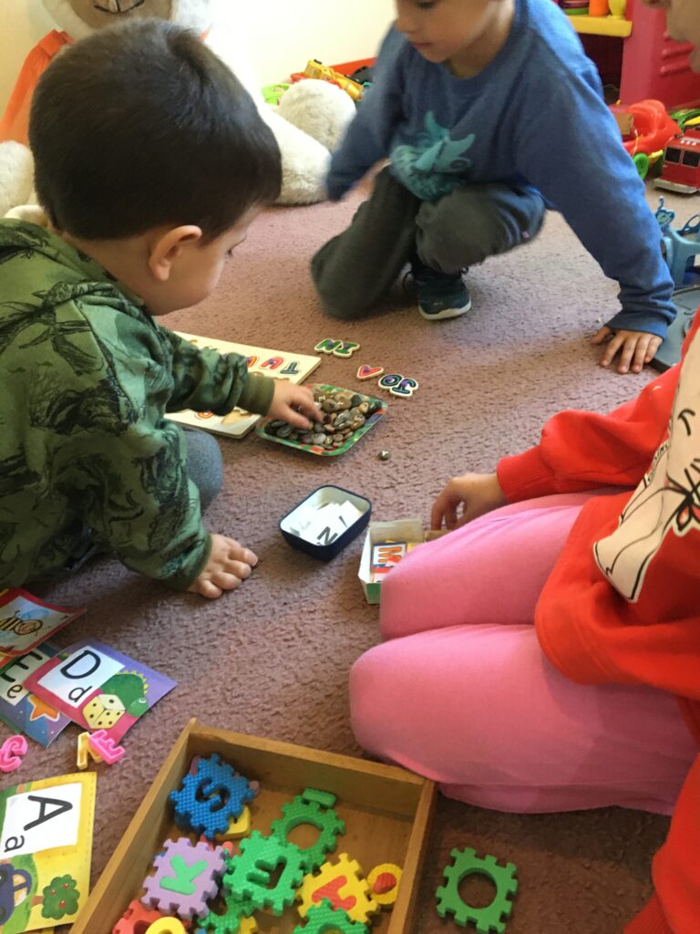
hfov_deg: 48.2
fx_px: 782
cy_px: 467
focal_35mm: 29
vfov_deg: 61.7
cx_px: 350
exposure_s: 1/25
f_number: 2.2
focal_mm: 4.15
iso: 200
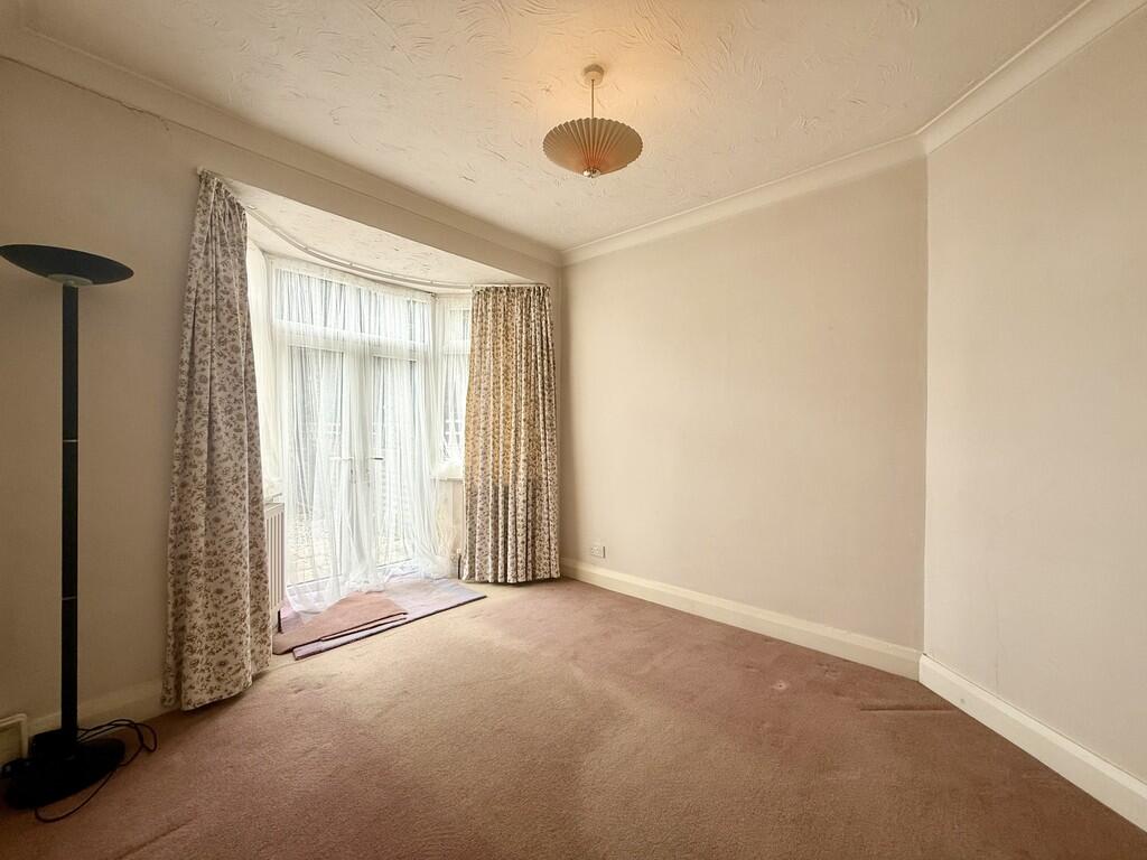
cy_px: 430
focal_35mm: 14
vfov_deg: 85.7
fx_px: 464
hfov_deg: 102.1
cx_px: 574
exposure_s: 1/99
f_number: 2.2
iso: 64
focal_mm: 2.22
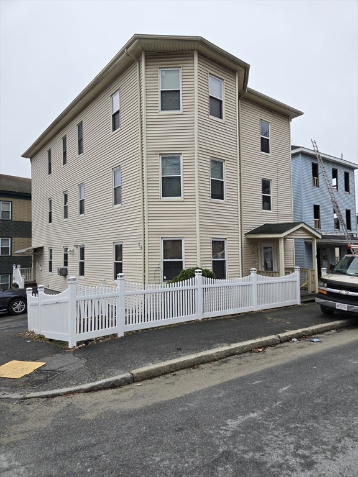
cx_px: 179
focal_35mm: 23
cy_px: 238
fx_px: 317
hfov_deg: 58.9
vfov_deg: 73.9
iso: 50
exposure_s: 1/2921
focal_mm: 5.4
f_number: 1.8
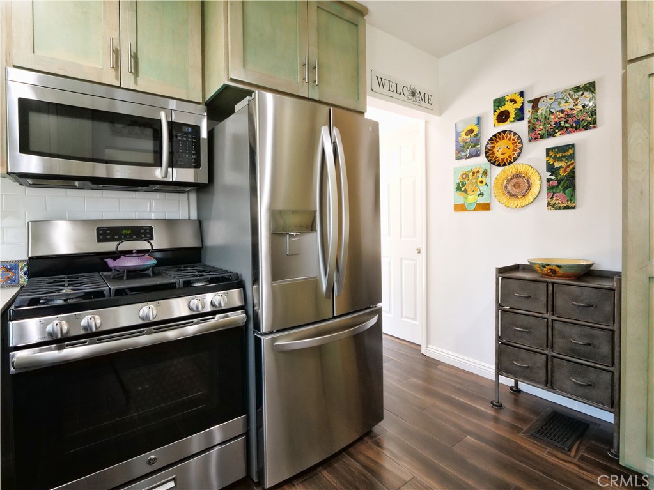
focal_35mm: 16
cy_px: 245
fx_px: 302
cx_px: 327
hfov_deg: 94.5
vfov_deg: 78.1
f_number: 8
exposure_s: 1/25
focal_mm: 8
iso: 2000
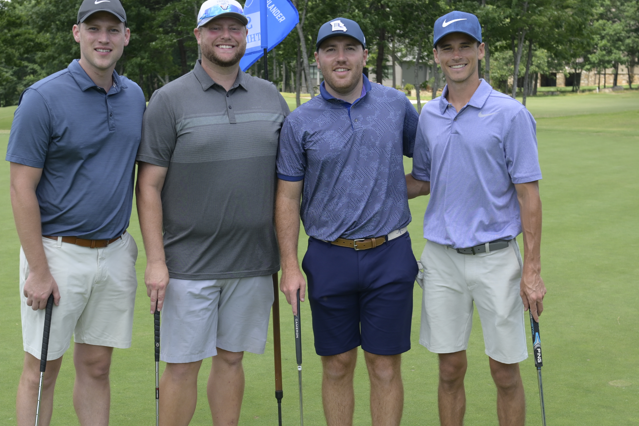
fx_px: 1189
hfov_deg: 30.0
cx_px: 279
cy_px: 246
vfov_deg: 20.3
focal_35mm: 67
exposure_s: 1/500
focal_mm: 38
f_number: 5
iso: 200
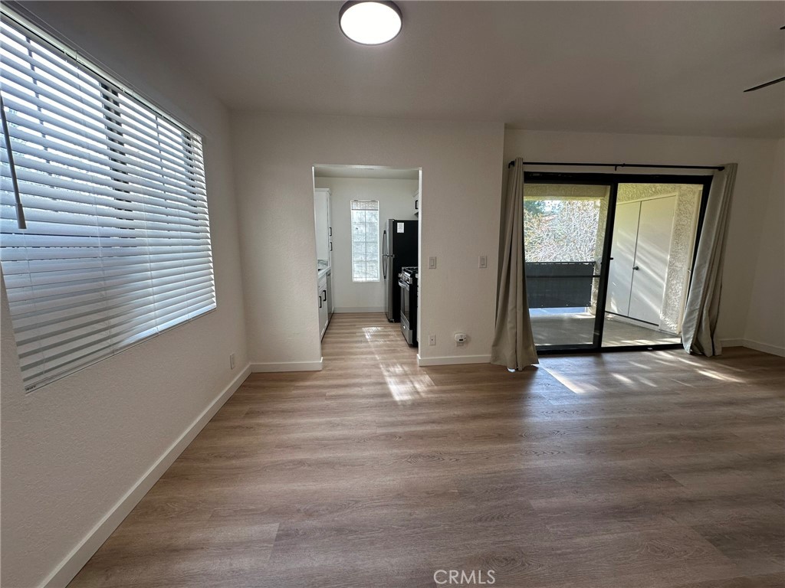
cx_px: 392
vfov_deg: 85.7
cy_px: 294
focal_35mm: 14
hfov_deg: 102.1
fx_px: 317
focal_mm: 2.22
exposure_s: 1/120
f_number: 2.2
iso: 80
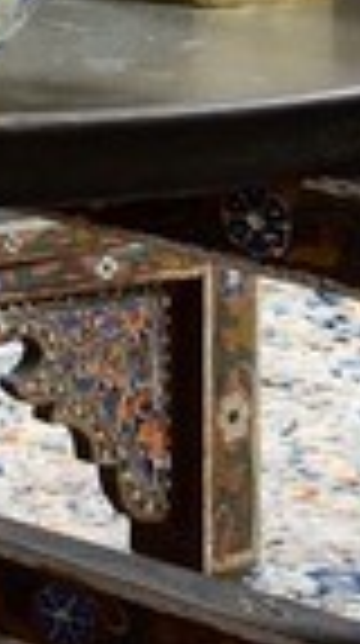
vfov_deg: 7.0
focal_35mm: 281
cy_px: -1130
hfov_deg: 3.4
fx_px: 4788
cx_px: -2300
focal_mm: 24
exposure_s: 1/1.67
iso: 200
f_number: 11
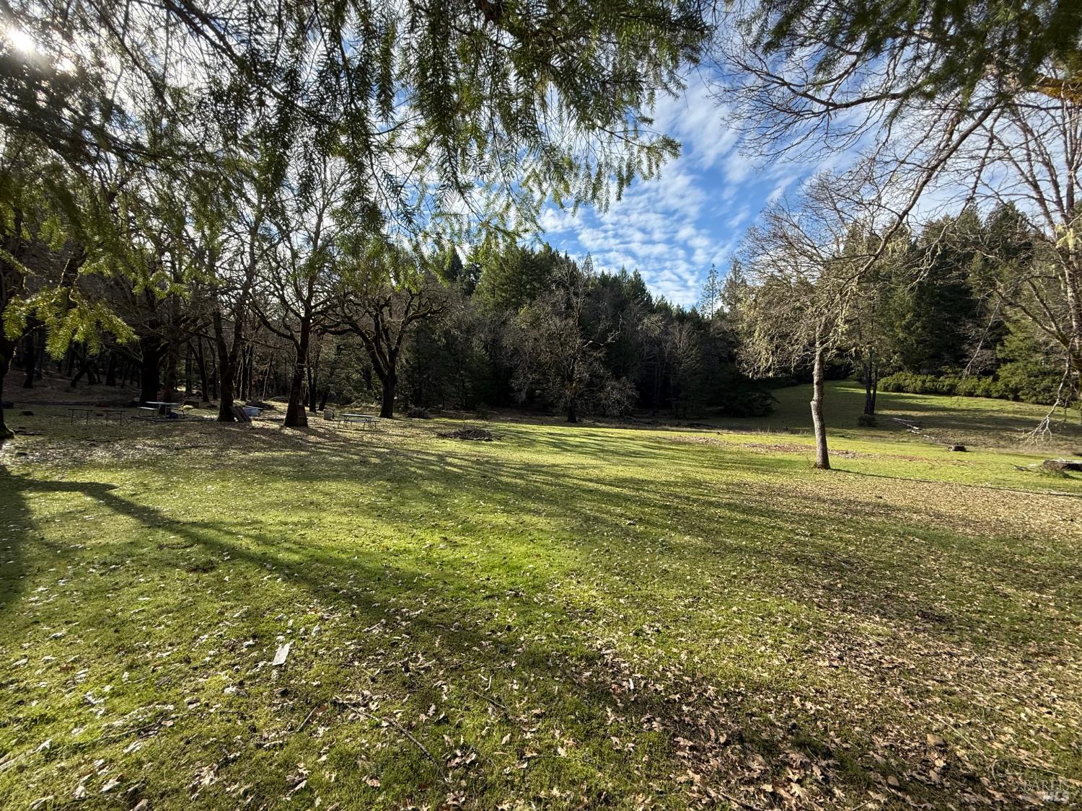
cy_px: 406
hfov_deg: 102.1
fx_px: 438
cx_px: 541
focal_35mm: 14
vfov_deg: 85.7
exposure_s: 1/914
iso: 64
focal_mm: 2.22
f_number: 2.2
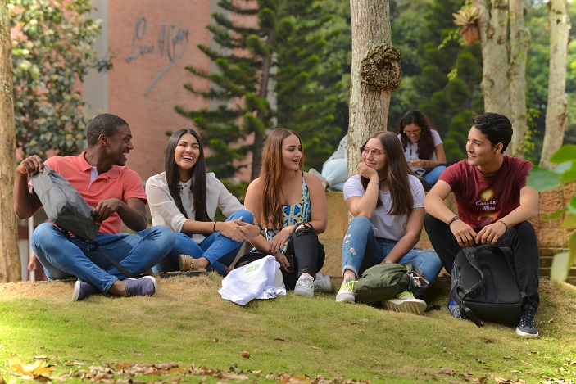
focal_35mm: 185
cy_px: 192
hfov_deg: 11.1
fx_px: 2960
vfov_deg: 7.4
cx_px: 288
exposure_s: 1/125
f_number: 8
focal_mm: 185
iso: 100
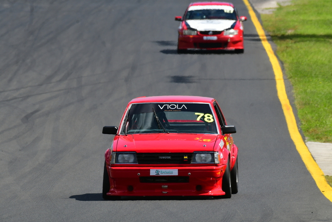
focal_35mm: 750
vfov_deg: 1.8
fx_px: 6915
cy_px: 111
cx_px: 166
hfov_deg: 2.8
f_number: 11
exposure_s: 1/500
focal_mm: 500
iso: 320
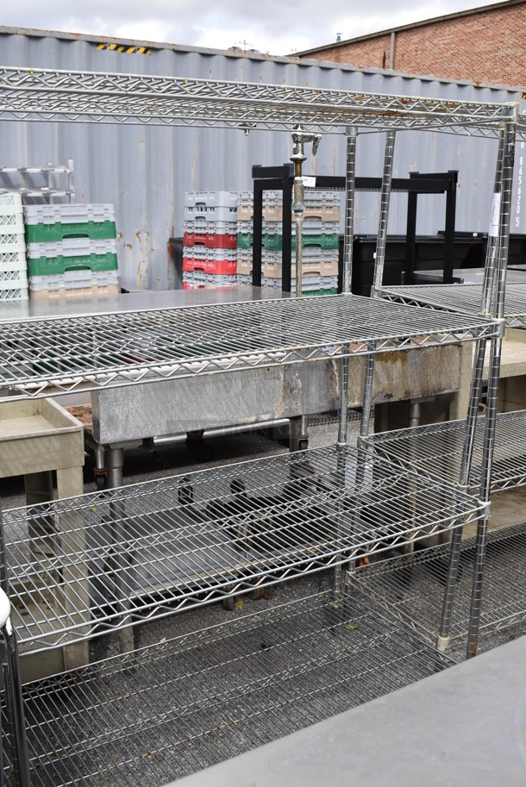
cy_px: 394
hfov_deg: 36.9
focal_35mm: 36
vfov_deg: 53.1
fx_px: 788
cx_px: 263
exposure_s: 1/320
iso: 200
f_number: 7.1
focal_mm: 24
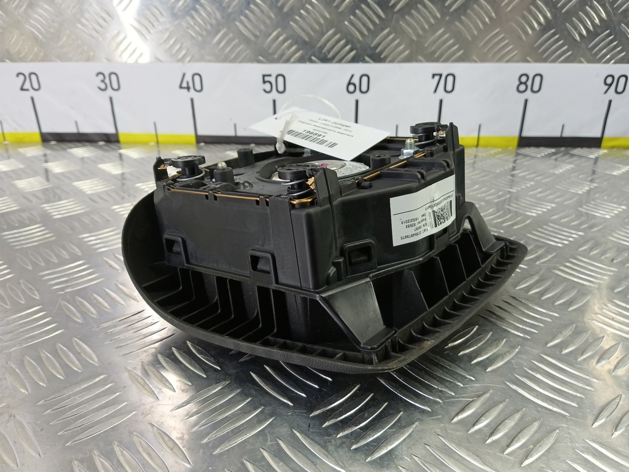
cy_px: 236
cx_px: 314
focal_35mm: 23
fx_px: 418
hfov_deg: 73.9
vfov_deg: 58.9
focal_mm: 4.11
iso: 178
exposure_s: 1/50
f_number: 1.6
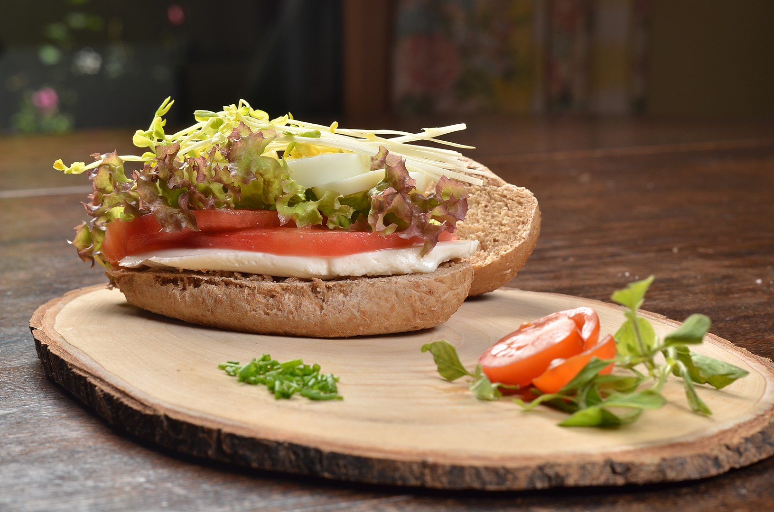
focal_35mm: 75
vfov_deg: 18.1
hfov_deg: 27.0
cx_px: 387
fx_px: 1609
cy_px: 256
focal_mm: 50
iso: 100
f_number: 11
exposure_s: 1/160
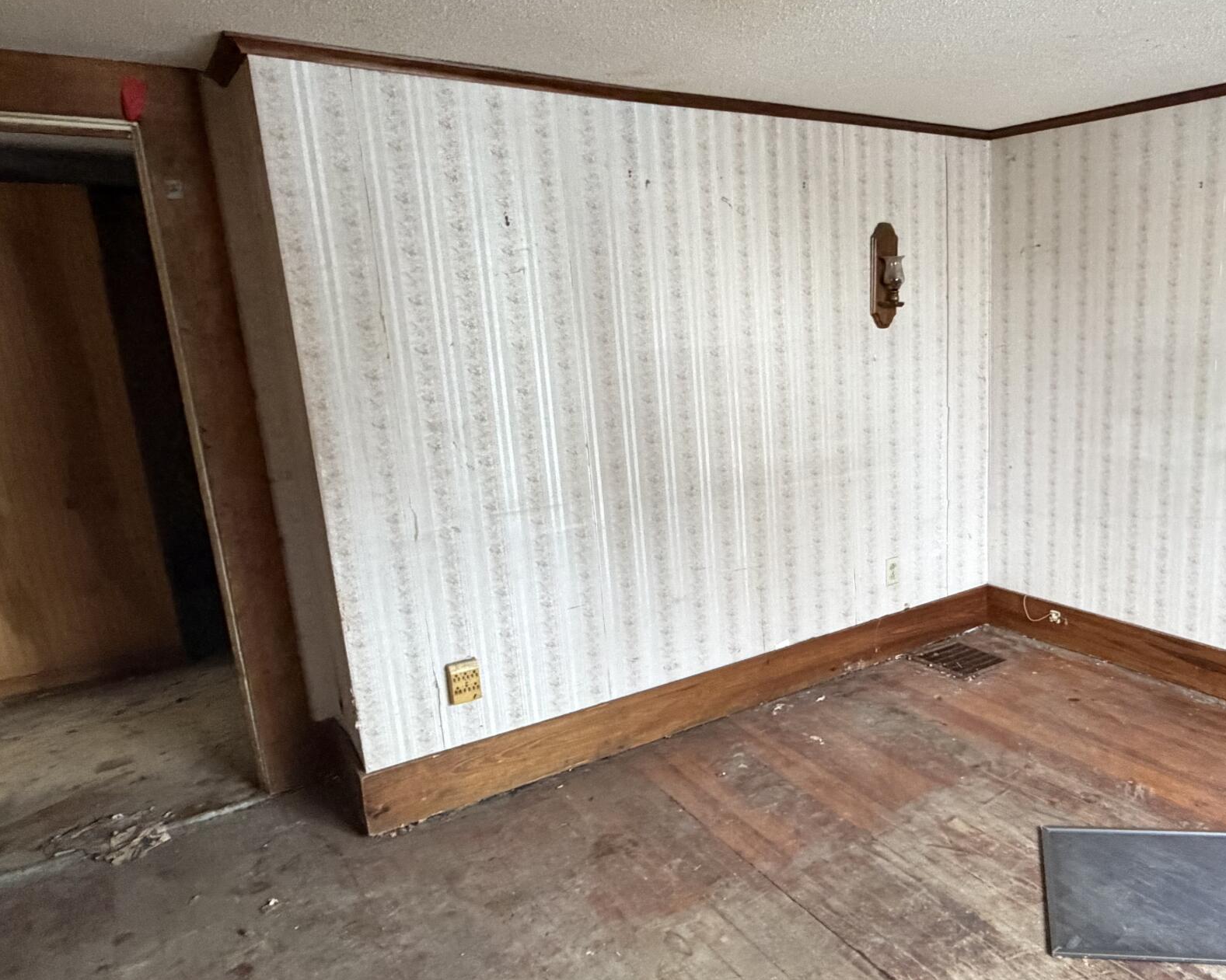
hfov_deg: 63.2
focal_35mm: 26
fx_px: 943
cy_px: 506
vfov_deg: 54.9
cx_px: 879
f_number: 2.2
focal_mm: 2.22
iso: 500
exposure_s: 1/60
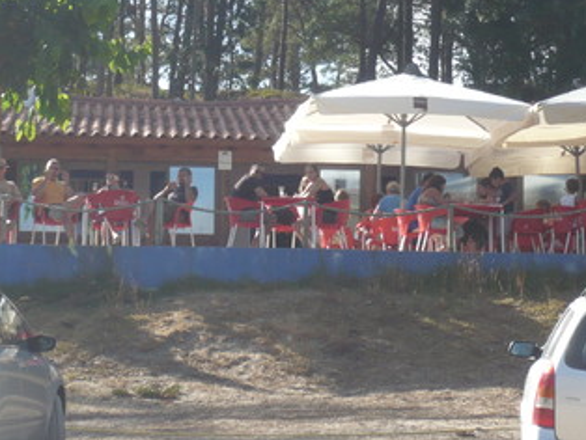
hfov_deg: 12.0
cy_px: 120
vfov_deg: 9.1
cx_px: 286
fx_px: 2778
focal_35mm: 164
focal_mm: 17
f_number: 4.9
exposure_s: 1/250
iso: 100
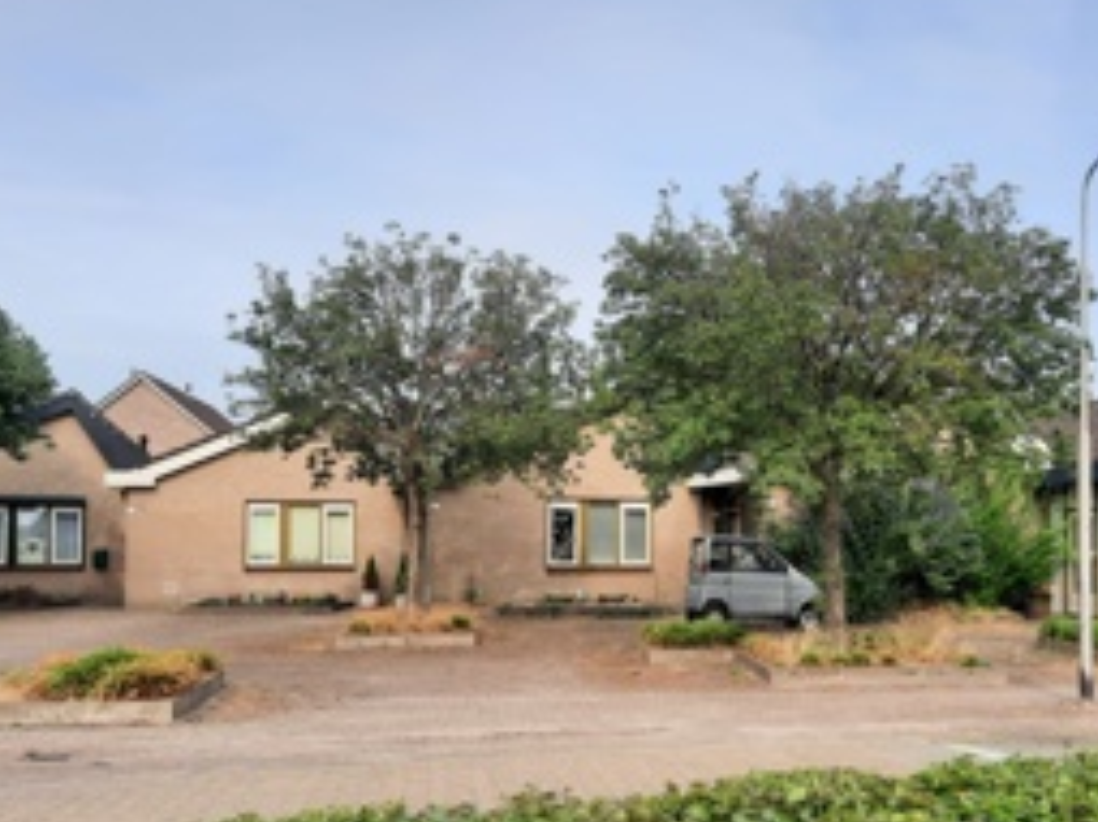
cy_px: 476
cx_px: 631
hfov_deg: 50.0
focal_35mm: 37
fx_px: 1173
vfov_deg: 38.5
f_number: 2
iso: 32
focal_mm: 4.6
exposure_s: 1/635
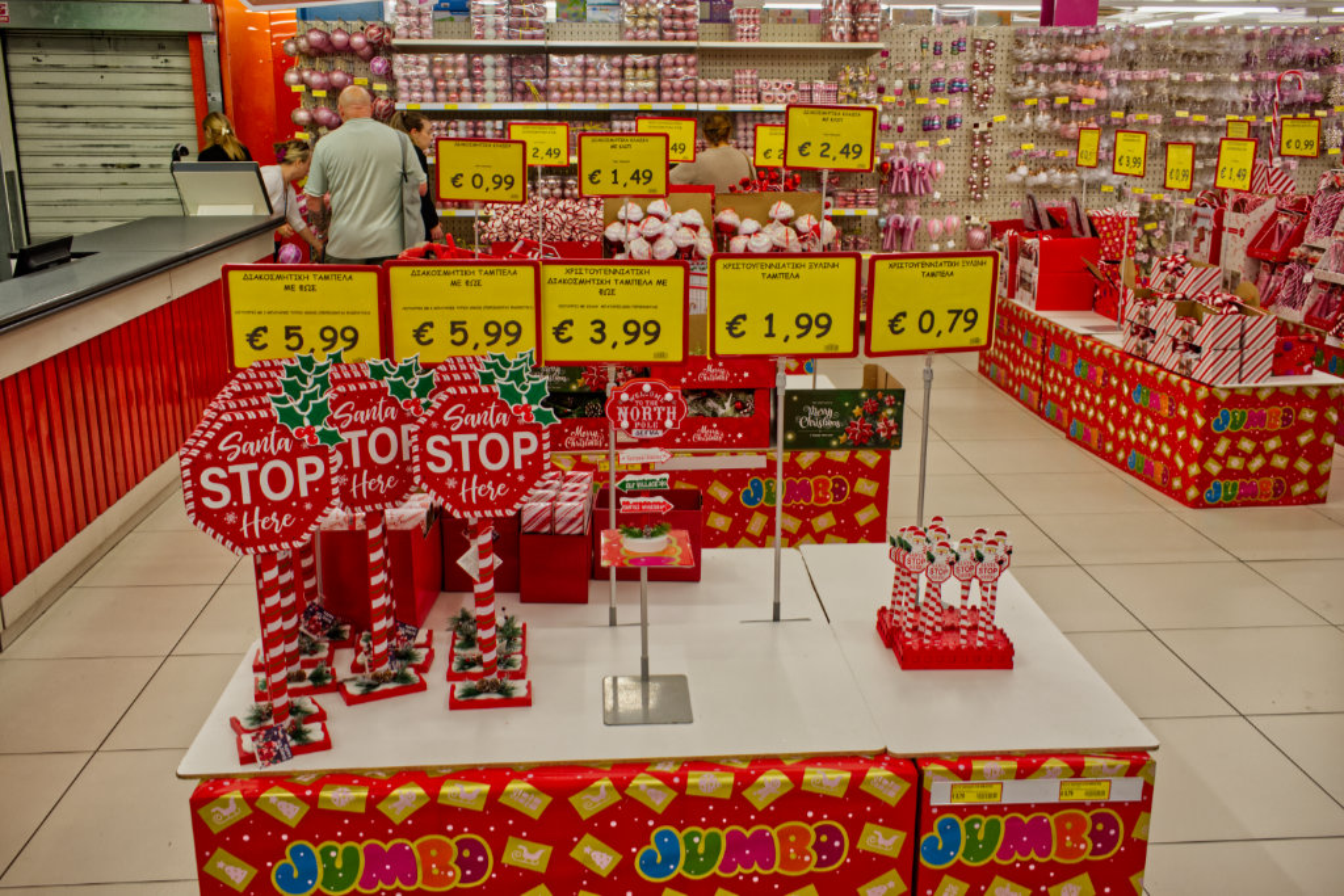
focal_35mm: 34
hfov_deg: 55.1
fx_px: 1288
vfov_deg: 38.4
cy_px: 448
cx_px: 672
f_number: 6.3
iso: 400
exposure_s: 1/160
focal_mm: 23
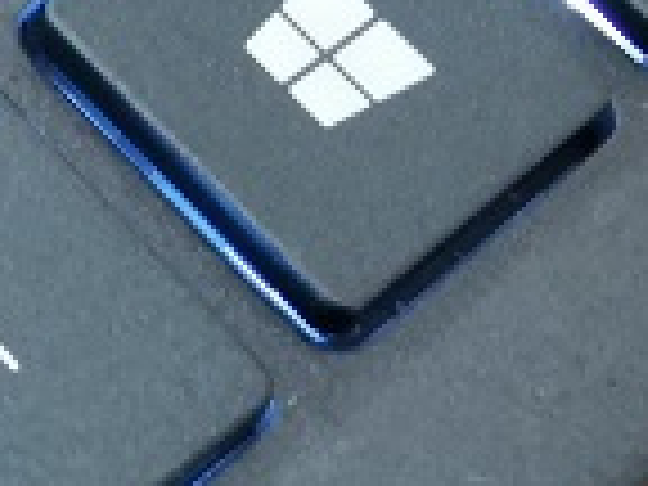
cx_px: -243
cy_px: -92
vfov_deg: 11.5
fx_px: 2359
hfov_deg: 14.8
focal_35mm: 126
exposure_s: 1/20
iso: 640
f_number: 2.2
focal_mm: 2.35
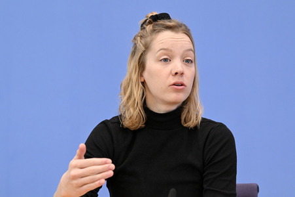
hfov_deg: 17.7
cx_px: 148
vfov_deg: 11.8
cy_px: 98
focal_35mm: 116
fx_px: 950
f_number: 6.3
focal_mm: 116
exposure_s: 1/500
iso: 4000
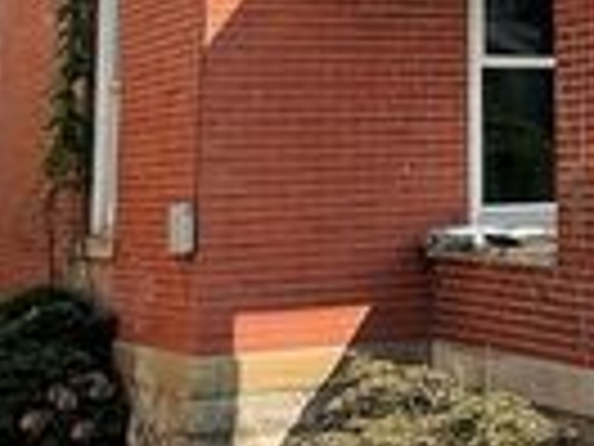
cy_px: -110
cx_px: 688
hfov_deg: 17.2
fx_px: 1888
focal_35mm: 110
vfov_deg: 13.1
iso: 16
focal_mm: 3
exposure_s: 1/1035
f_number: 1.8
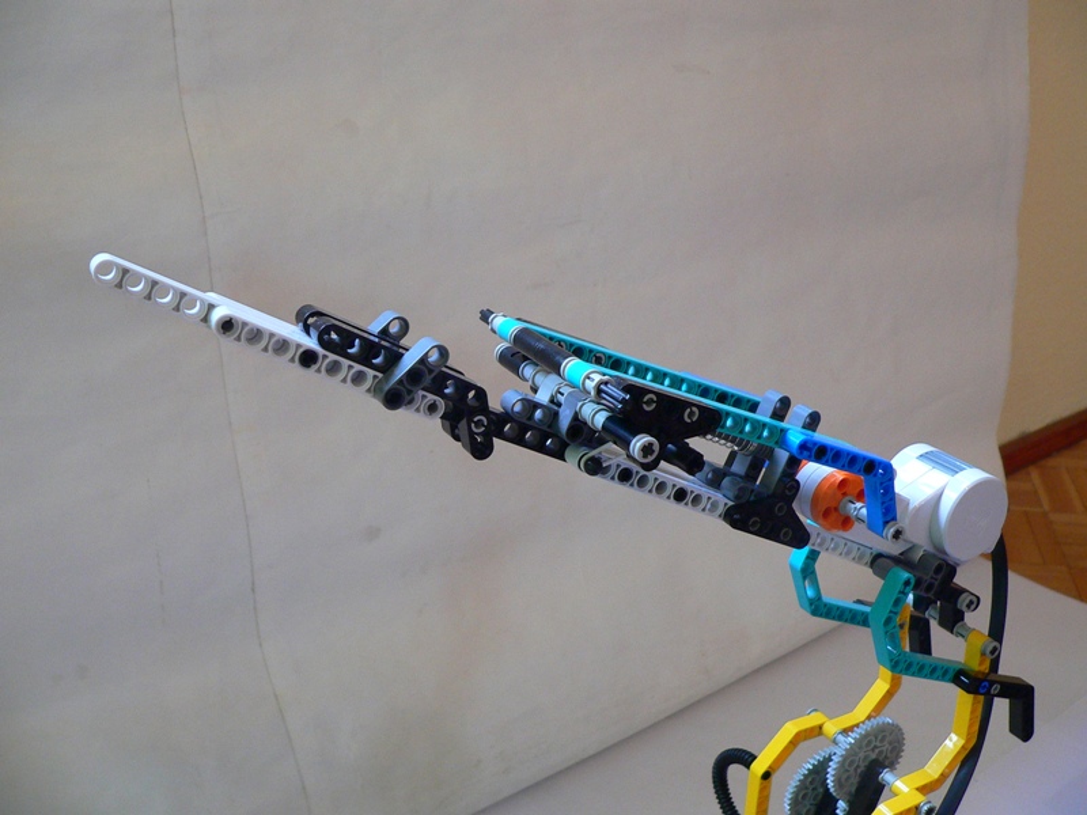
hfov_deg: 51.4
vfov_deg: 39.7
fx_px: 1130
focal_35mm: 36
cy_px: 408
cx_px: 544
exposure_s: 1/20
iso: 200
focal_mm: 6
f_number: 2.8
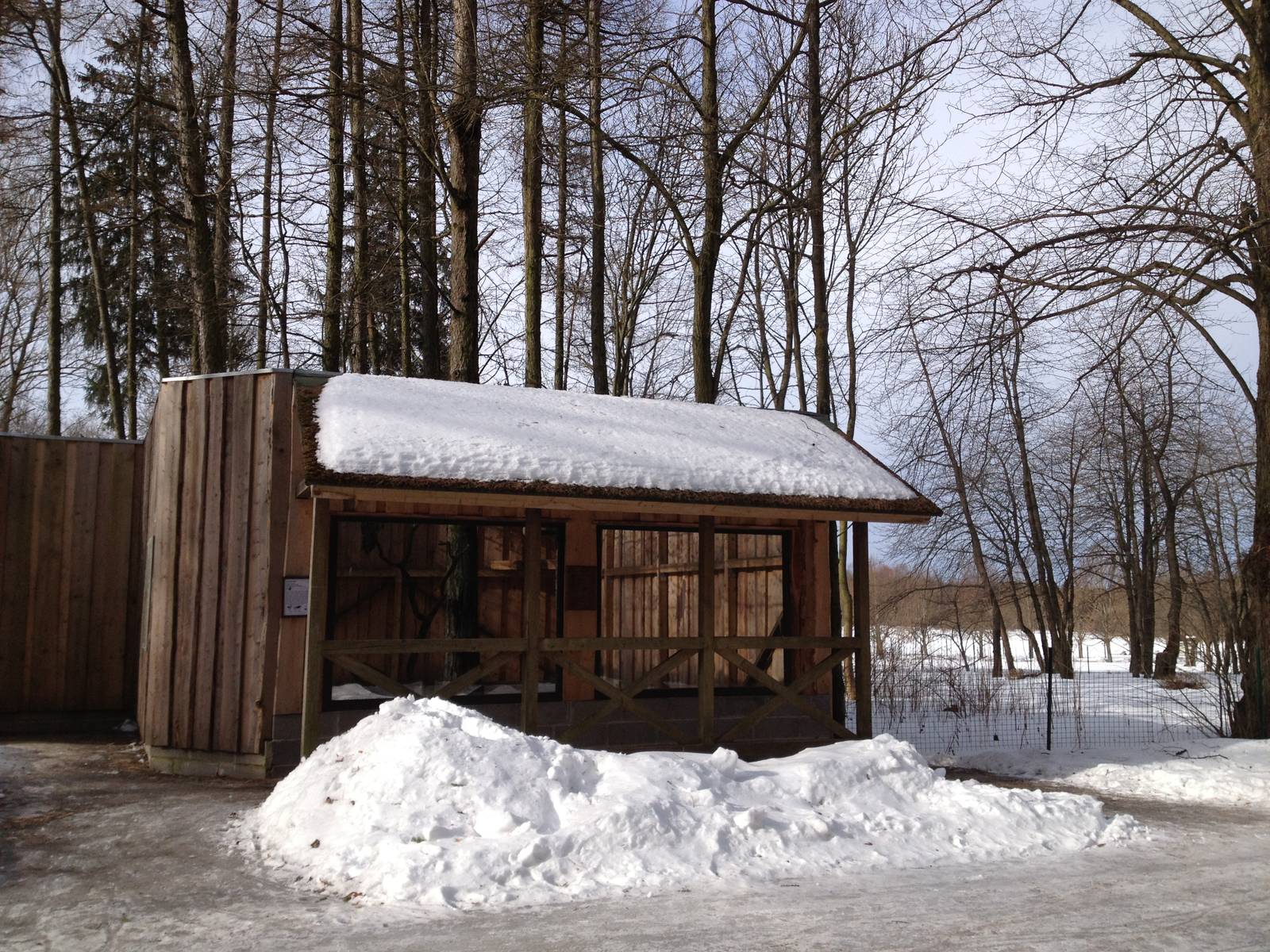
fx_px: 1284
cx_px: 635
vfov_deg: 40.7
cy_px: 476
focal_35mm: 35
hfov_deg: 52.6
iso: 50
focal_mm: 4.28
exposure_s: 1/1577
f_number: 2.4
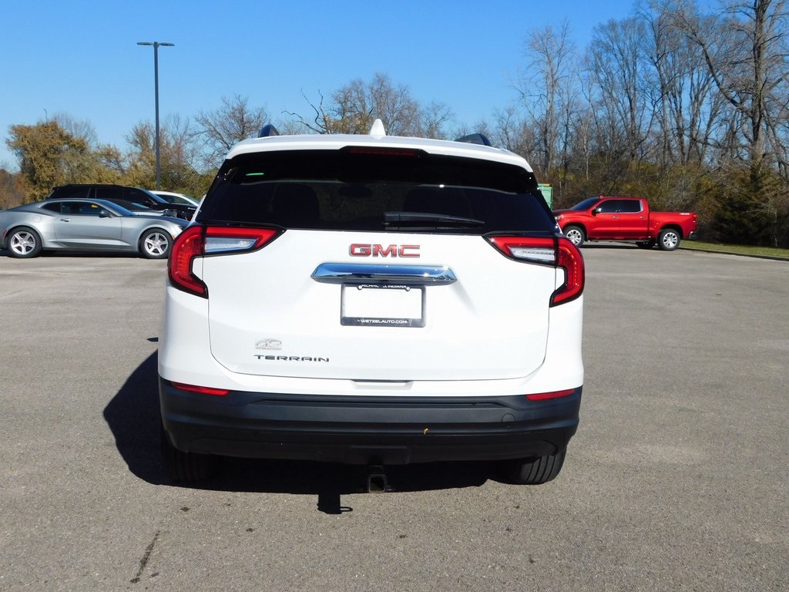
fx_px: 821
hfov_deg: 51.4
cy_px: 296
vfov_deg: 39.7
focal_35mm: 36
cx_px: 394
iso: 125
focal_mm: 6.3
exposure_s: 1/500
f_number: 7
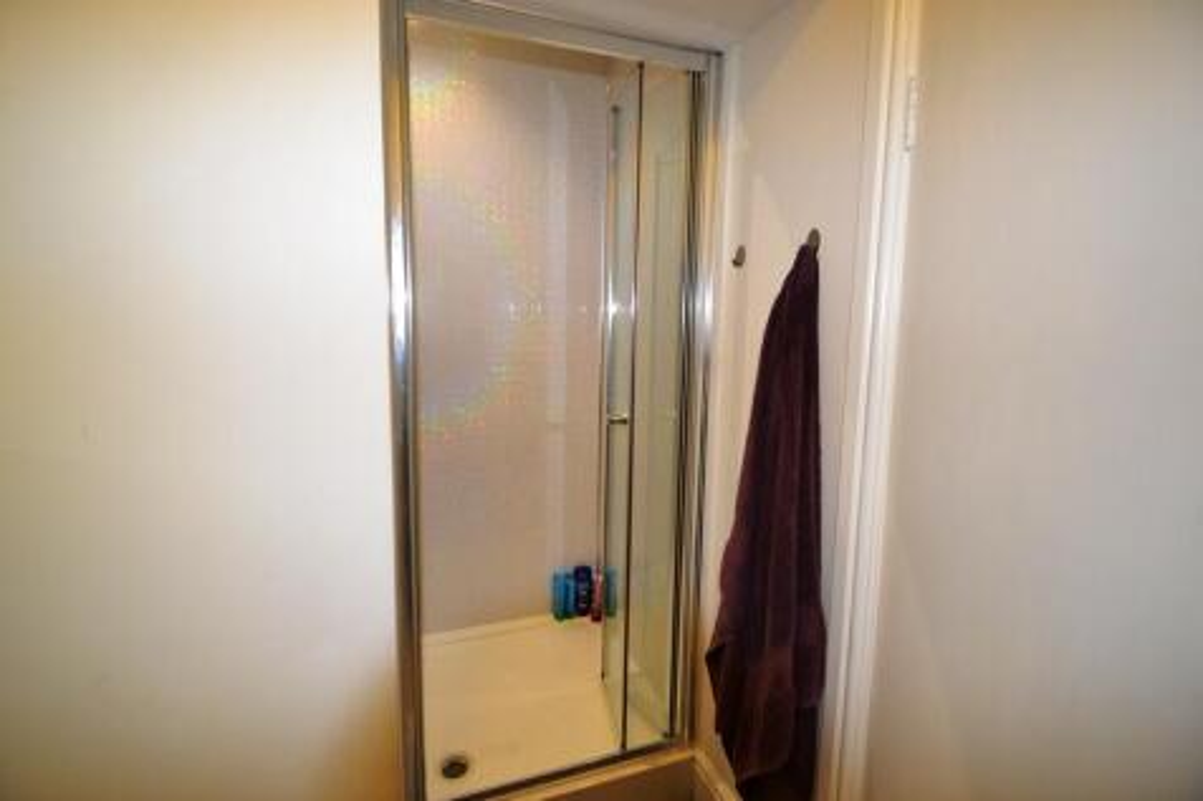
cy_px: 400
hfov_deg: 100.4
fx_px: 501
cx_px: 602
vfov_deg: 77.3
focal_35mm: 15
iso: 1000
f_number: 3.5
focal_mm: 10
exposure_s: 1/60
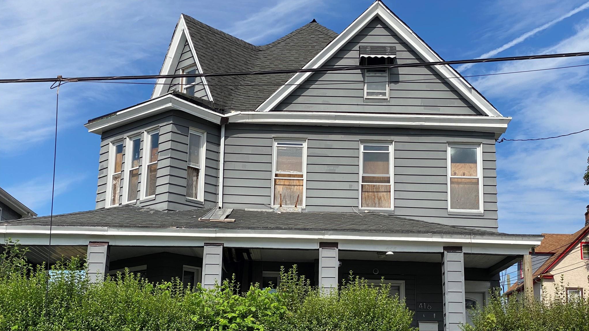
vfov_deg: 21.1
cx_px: 295
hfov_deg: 36.6
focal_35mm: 57
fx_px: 890
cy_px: 197
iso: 20
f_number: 2
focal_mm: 6
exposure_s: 1/1845
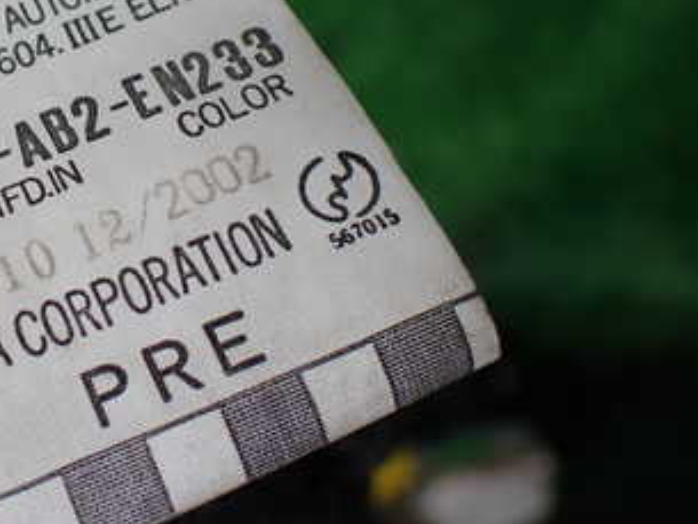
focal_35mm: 59
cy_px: 167
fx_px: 1190
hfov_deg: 30.9
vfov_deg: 24.7
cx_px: 46
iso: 160
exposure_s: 1/125
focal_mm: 5.4
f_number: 2.3
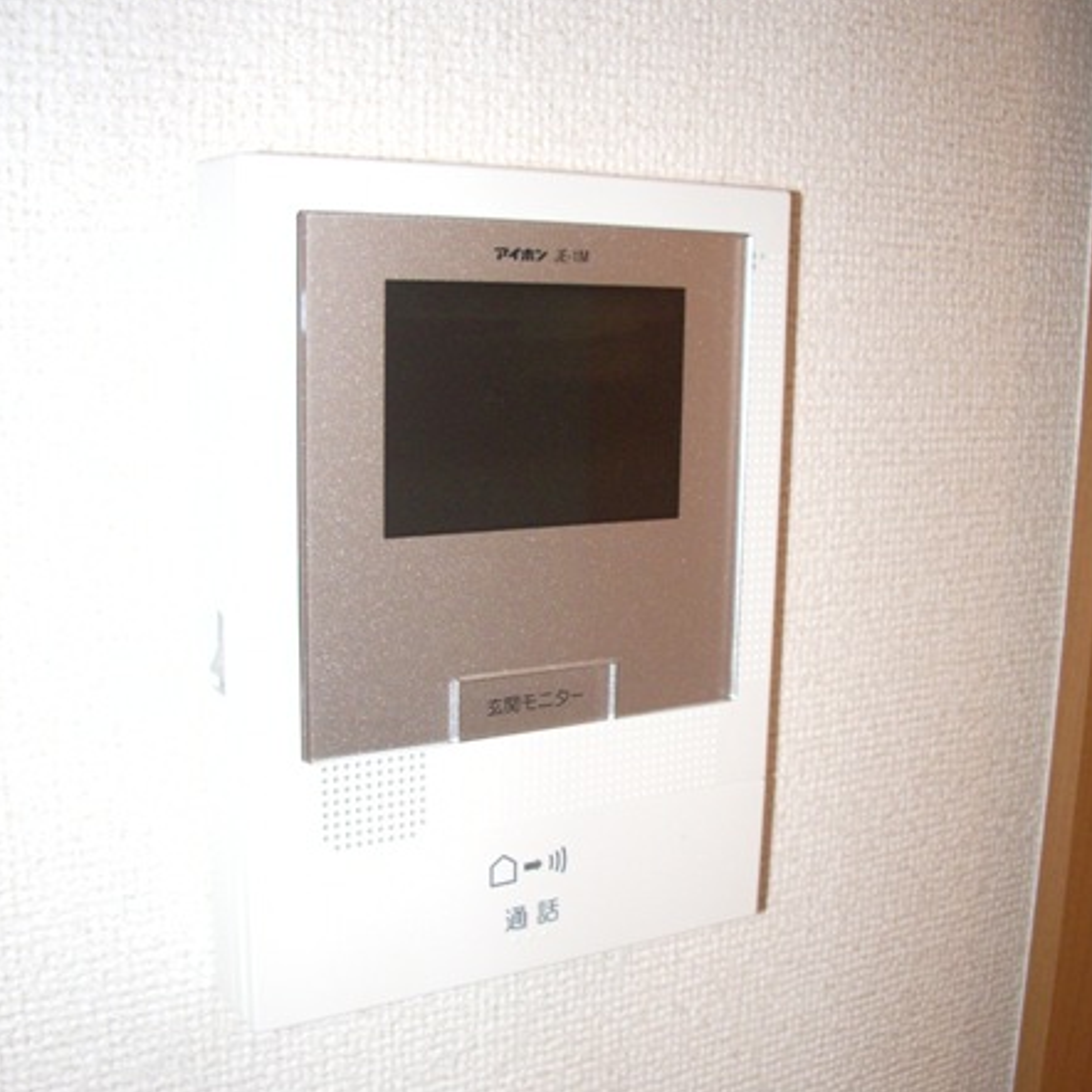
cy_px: 628
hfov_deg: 40.0
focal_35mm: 42
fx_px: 1499
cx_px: 546
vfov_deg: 39.9
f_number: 2.6
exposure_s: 1/40
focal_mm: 5.8
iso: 160
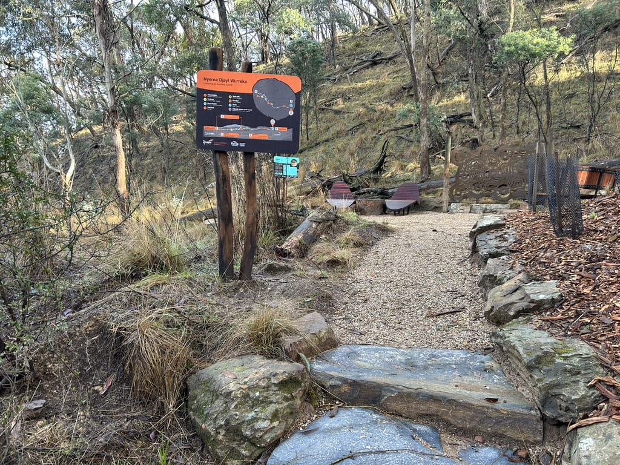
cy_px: 232
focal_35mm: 26
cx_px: 310
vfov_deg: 53.1
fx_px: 466
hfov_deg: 67.3
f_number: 1.5
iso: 64
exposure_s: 1/121
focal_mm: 5.7
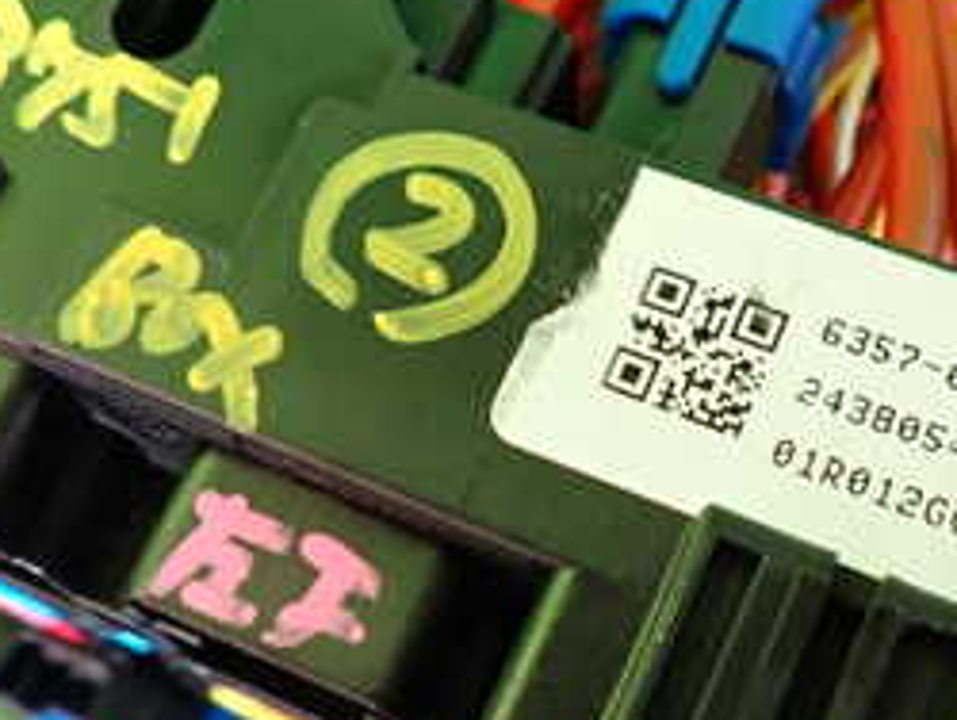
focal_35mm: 60
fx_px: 1660
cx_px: 482
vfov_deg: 24.4
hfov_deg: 32.2
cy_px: 406
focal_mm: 4.5
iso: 250
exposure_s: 1/30
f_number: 2
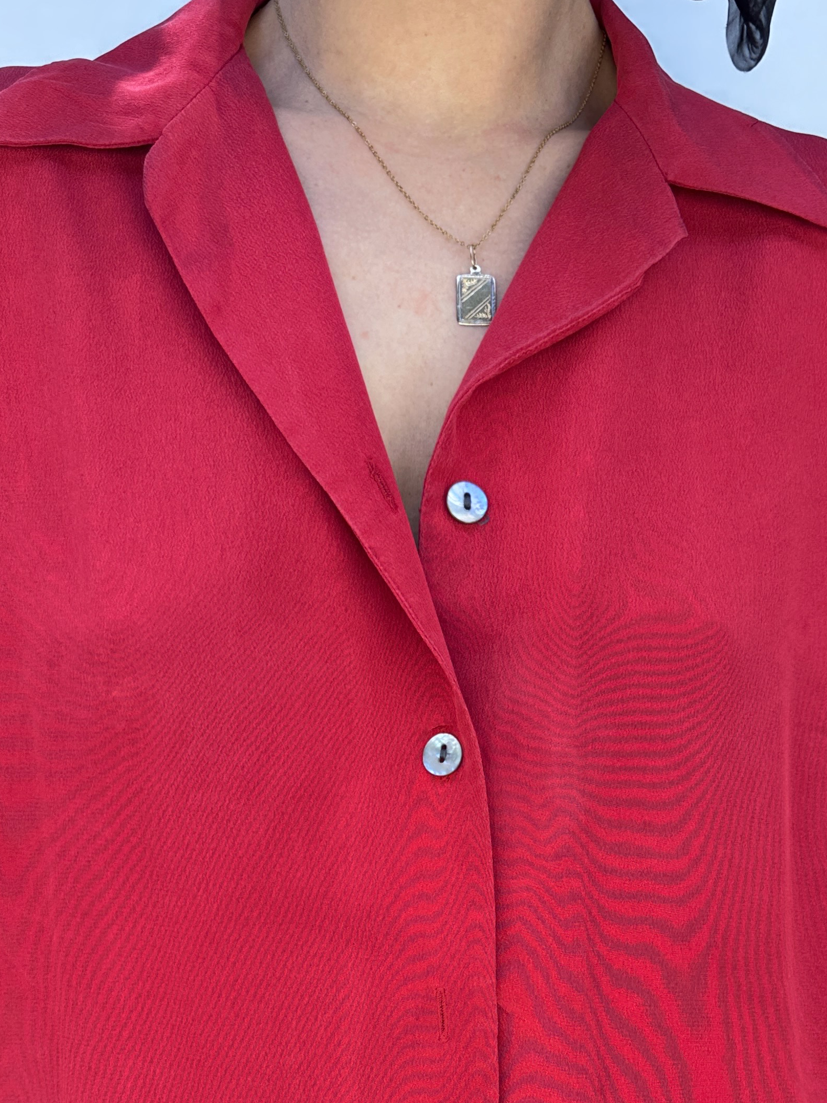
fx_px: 1465
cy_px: 996
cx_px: 464
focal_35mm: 46
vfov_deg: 38.4
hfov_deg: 31.5
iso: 50
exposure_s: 1/116
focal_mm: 6.86
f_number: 1.78
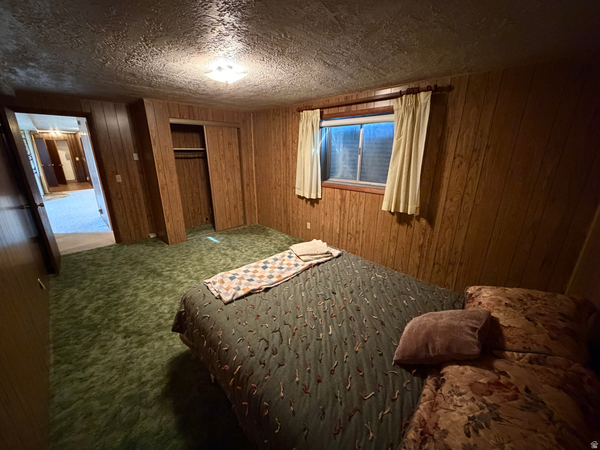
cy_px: 225
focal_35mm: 14
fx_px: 243
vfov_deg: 85.7
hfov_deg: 102.1
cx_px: 300
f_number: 2.2
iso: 1250
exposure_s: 1/40
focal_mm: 2.22
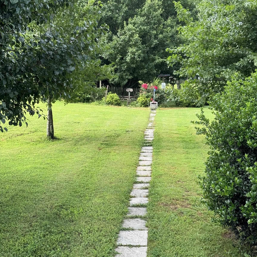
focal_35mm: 57
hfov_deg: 30.0
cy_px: 119
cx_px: 129
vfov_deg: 30.0
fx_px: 479
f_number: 1.78
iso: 64
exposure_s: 1/588
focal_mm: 6.76
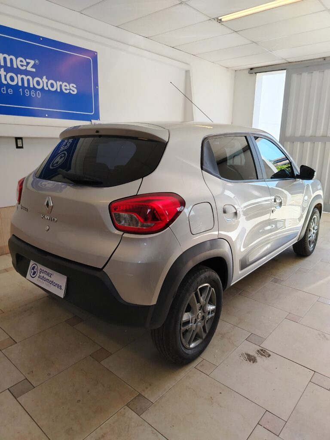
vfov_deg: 71.6
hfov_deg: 56.8
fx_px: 305
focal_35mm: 24
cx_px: 165
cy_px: 220
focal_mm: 5.25
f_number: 1.75
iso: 160
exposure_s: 1/100
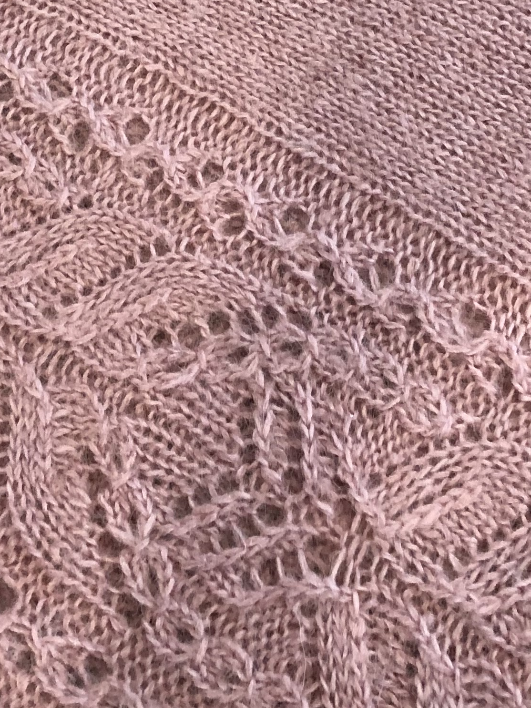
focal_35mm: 76
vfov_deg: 24.2
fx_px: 1554
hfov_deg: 19.3
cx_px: 161
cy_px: -39
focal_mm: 4
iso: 50
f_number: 1.8
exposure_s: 1/15
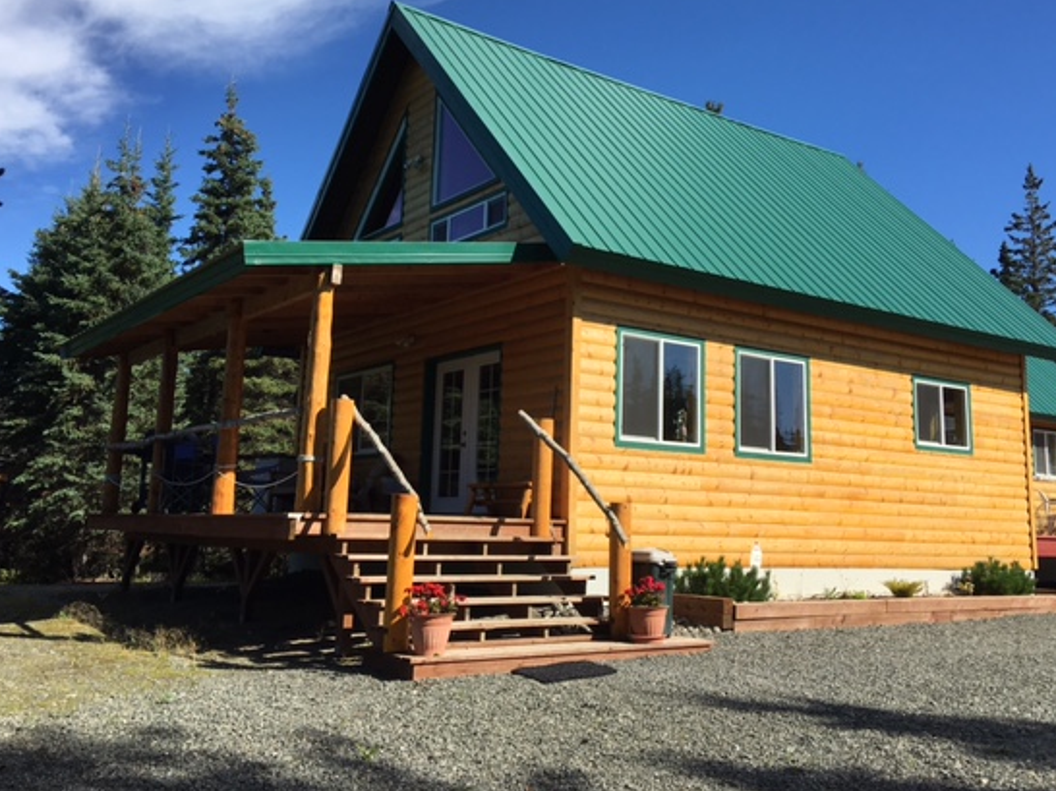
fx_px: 1037
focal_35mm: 34
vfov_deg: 41.7
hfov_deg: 53.9
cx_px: 557
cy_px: 346
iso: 25
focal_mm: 4.15
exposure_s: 1/1603
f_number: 2.2
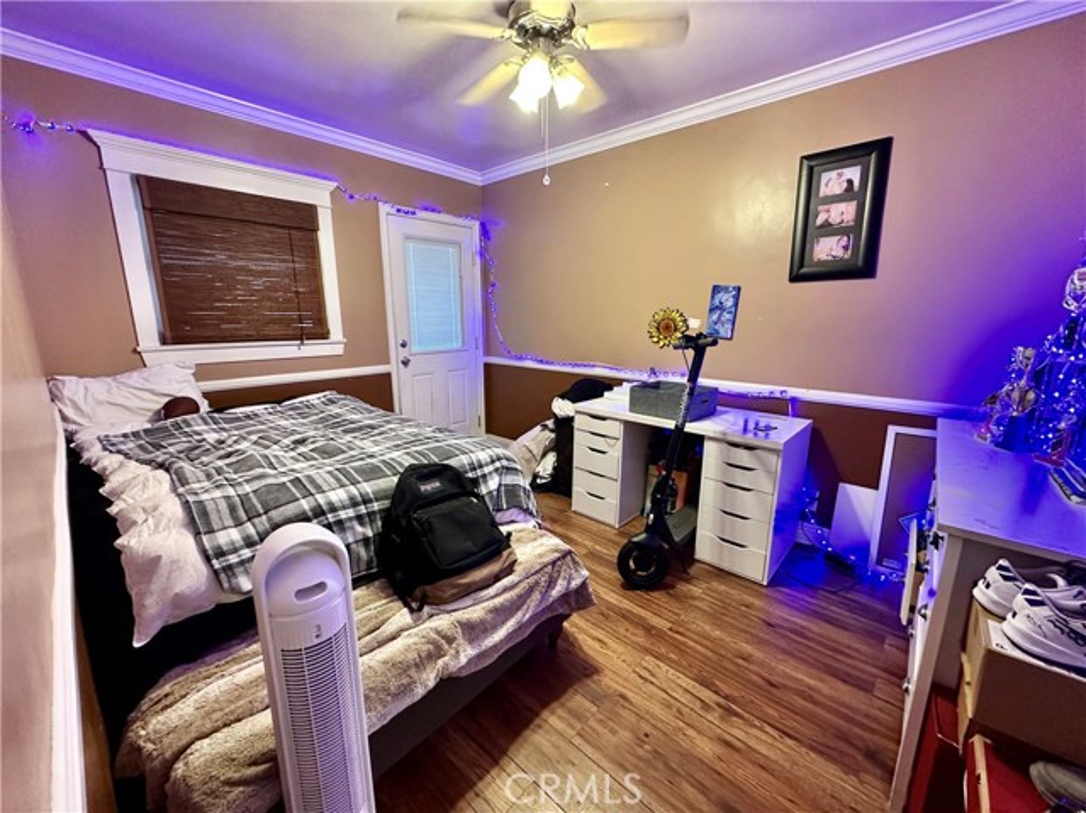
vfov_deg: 85.6
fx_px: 439
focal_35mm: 14
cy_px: 406
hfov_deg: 102.1
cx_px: 543
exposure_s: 1/60
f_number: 2.2
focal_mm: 2.22
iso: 500
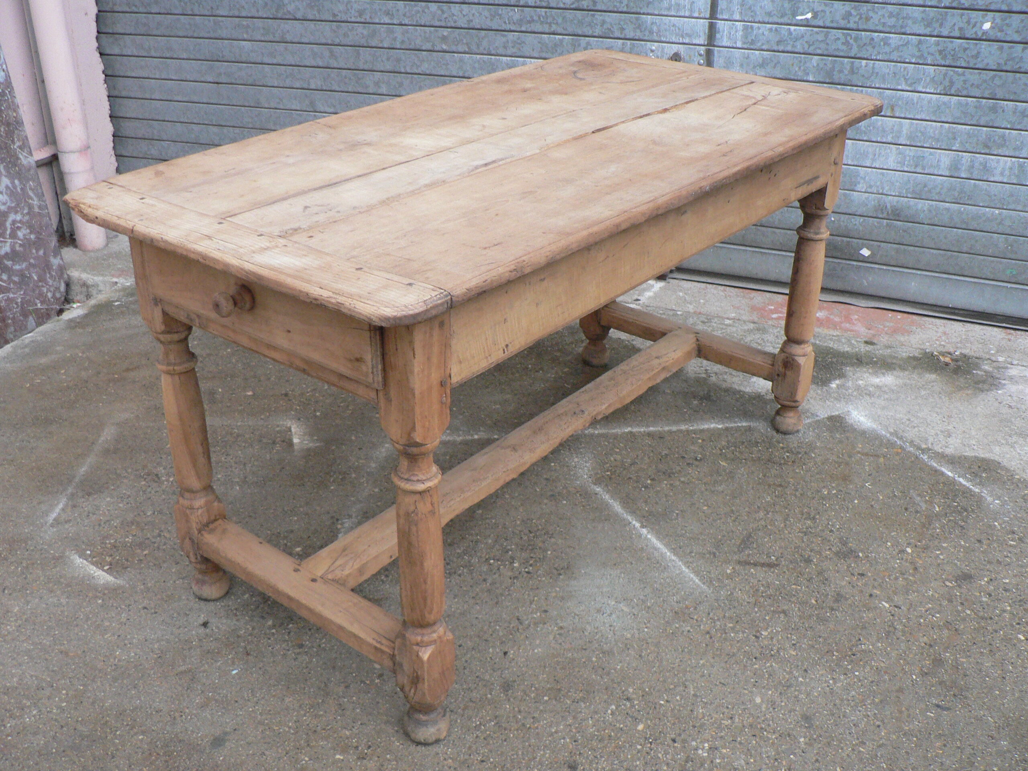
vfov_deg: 39.7
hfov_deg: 51.4
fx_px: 1069
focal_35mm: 36
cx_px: 514
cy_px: 386
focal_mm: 6
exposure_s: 1/30
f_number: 2.8
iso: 200
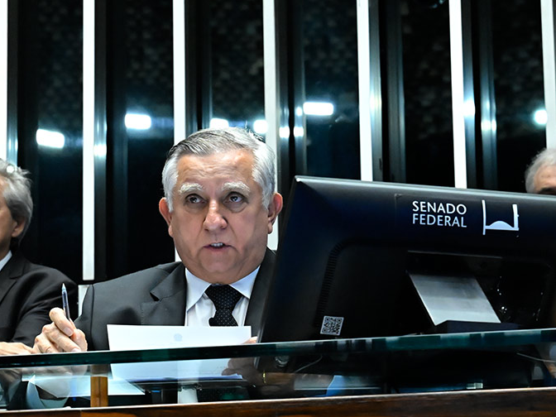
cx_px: 241
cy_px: 201
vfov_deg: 11.5
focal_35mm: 129
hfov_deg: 15.3
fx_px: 2072
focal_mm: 70
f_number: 6.3
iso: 6400
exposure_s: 1/100
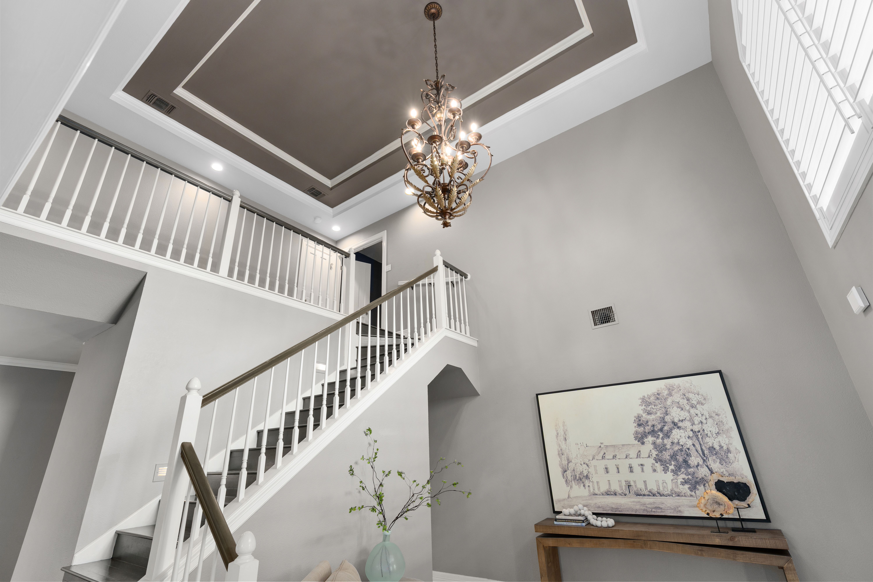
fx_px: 388
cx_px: 436
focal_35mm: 16
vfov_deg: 73.7
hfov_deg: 96.7
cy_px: 291
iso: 320
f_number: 7.1
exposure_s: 1/1.67
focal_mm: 16
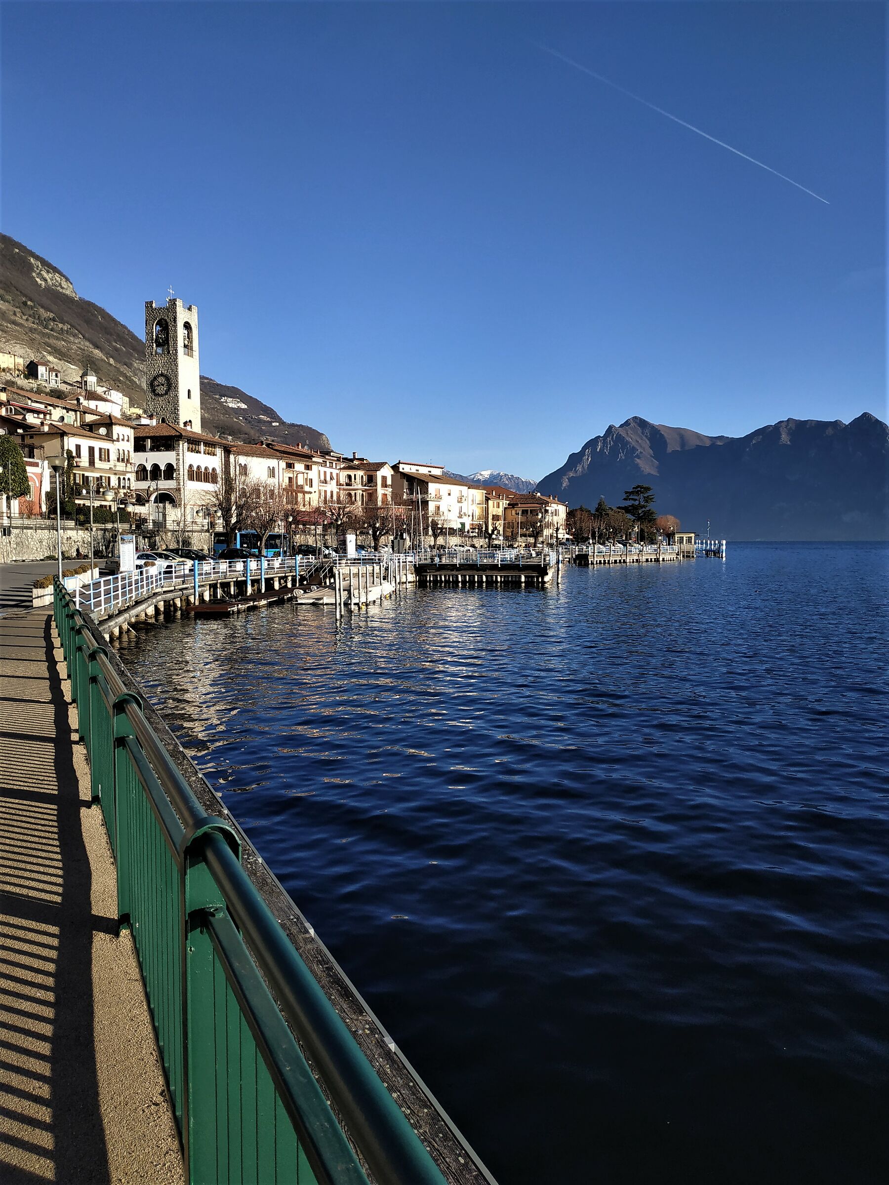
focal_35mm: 24
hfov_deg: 56.8
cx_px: 444
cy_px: 592
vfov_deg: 71.6
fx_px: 822
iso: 100
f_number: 1.9
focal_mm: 3.94
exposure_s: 1/1476
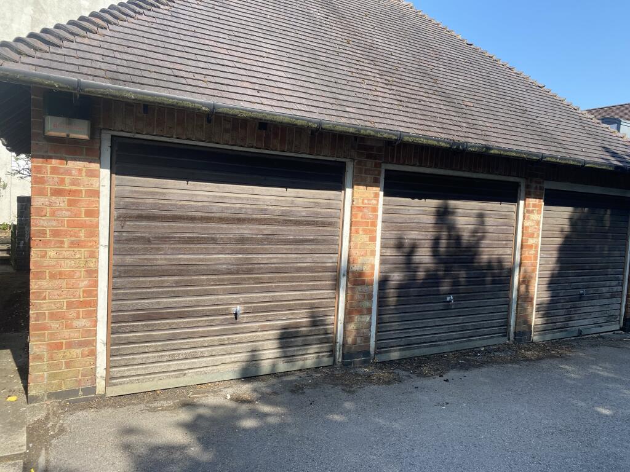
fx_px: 473
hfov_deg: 67.3
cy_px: 236
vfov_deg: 53.1
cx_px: 315
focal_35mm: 26
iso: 32
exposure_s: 1/1272
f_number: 1.8
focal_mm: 4.25
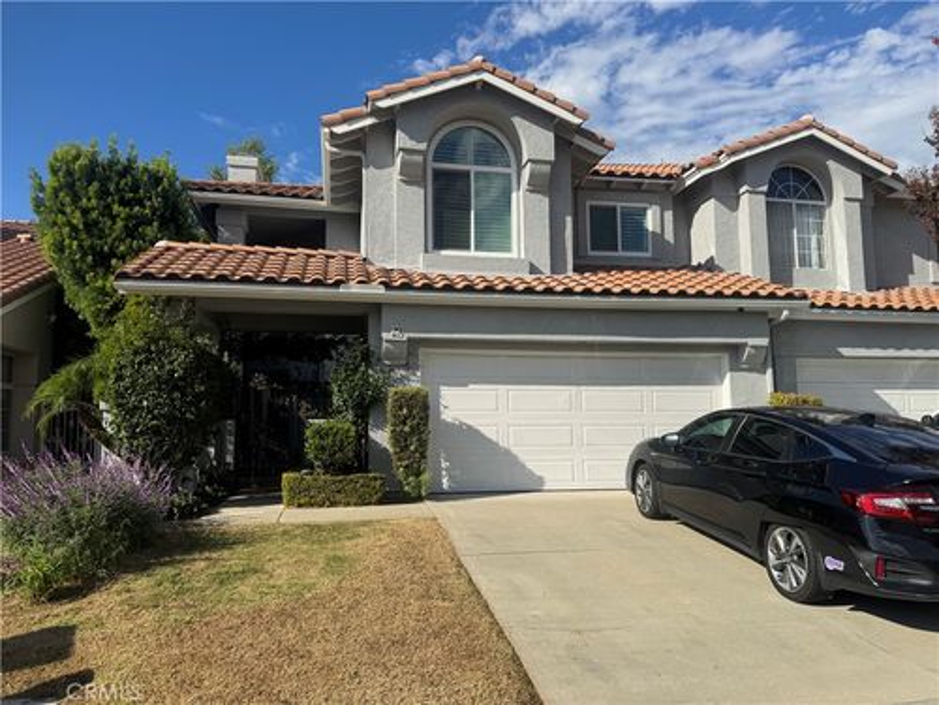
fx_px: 651
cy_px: 352
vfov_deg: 56.8
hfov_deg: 71.6
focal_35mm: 24
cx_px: 470
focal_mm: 6.76
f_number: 1.78
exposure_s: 1/4950
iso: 80
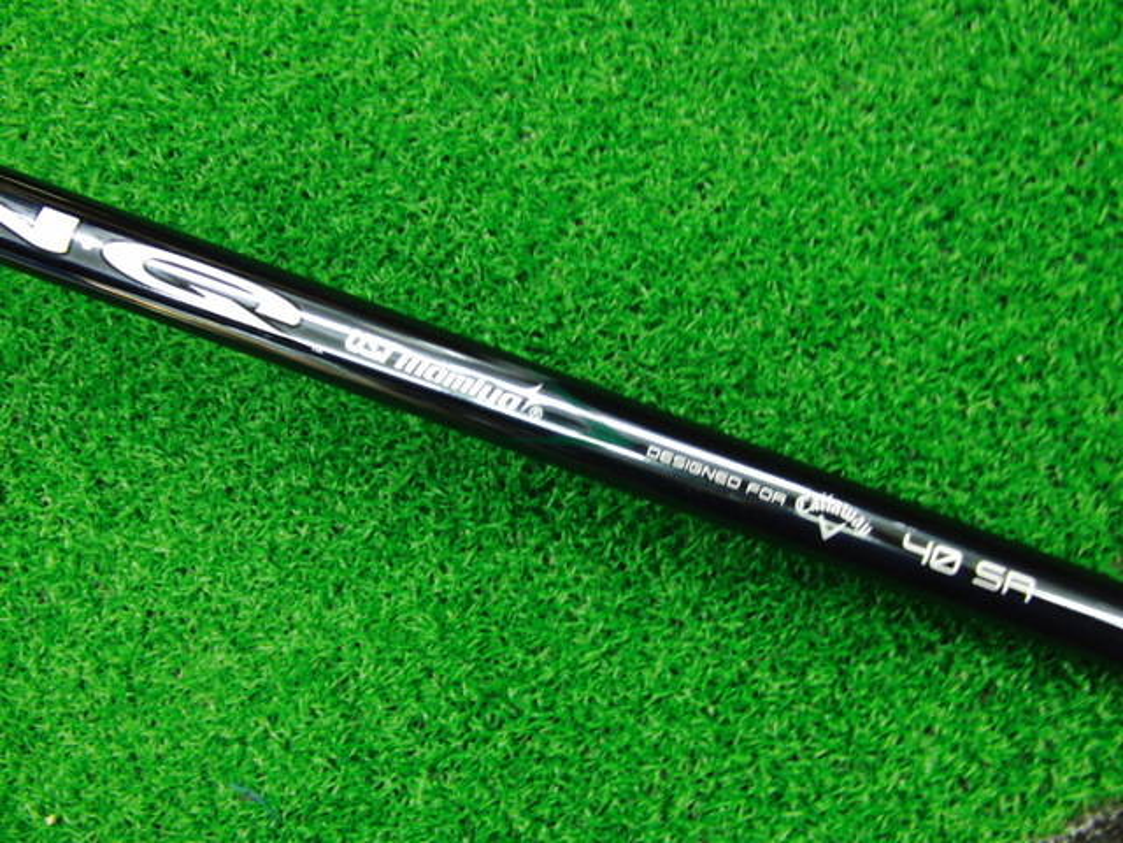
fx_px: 1200
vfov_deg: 38.7
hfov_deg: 50.1
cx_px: 562
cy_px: 422
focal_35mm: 37
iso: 400
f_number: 3.6
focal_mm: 6.42
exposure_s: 1/25
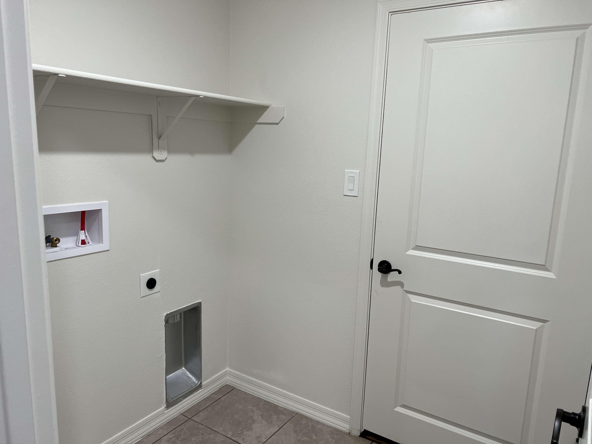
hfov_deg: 67.3
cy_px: 222
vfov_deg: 53.1
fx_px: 445
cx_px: 296
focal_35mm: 26
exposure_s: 1/120
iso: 100
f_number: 1.5
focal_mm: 5.7
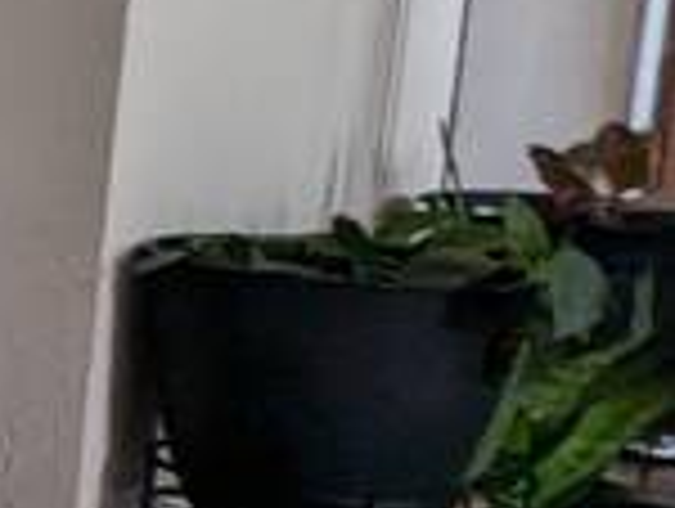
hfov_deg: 11.5
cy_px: 198
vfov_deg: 15.4
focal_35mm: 96
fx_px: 1875
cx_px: -1346
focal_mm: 2.35
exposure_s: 1/28.3
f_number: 2.2
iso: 260
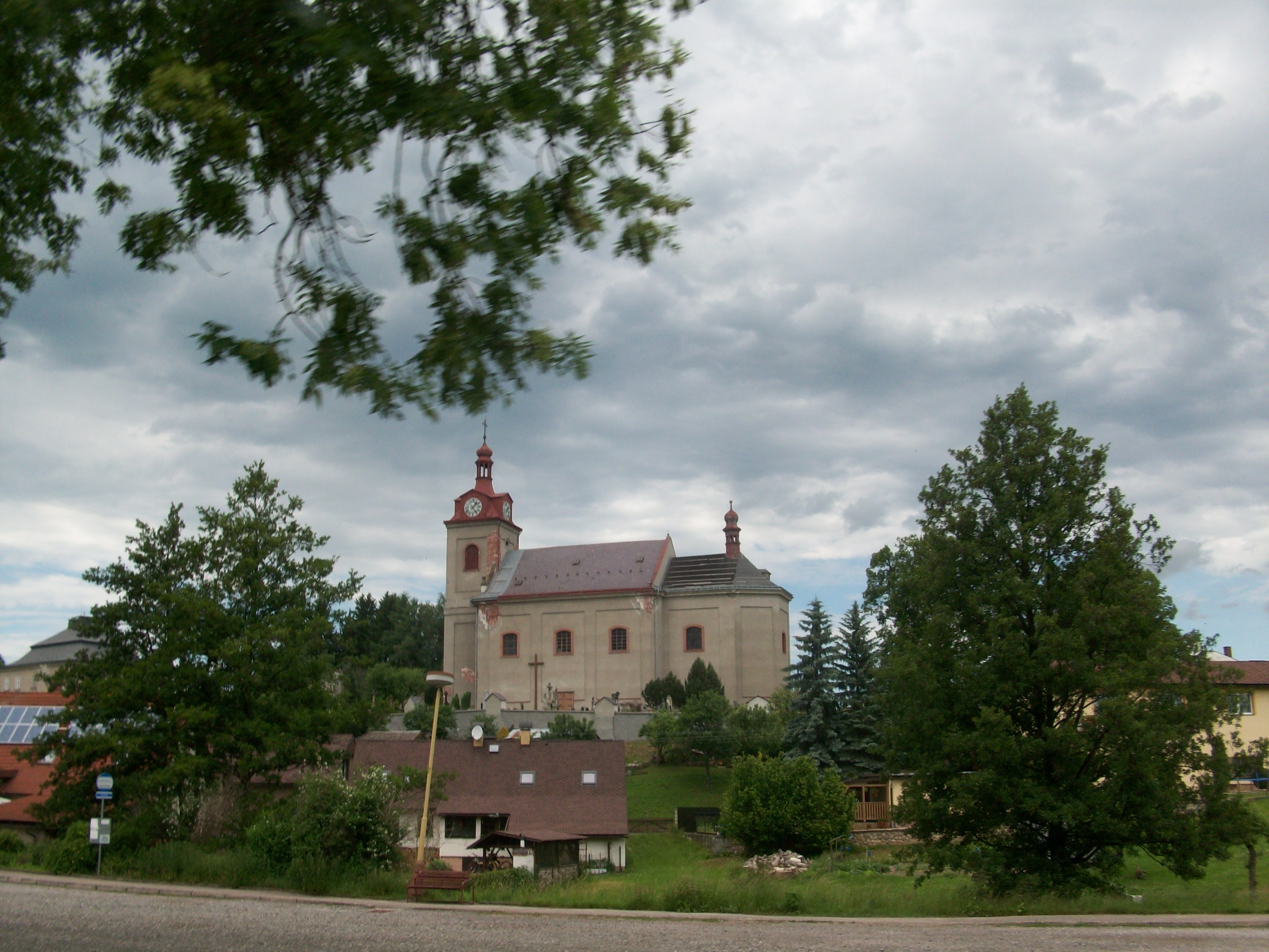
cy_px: 476
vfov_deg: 41.8
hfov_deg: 54.0
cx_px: 634
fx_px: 1246
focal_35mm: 34
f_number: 5.5
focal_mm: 5.7
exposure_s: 1/287
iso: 64
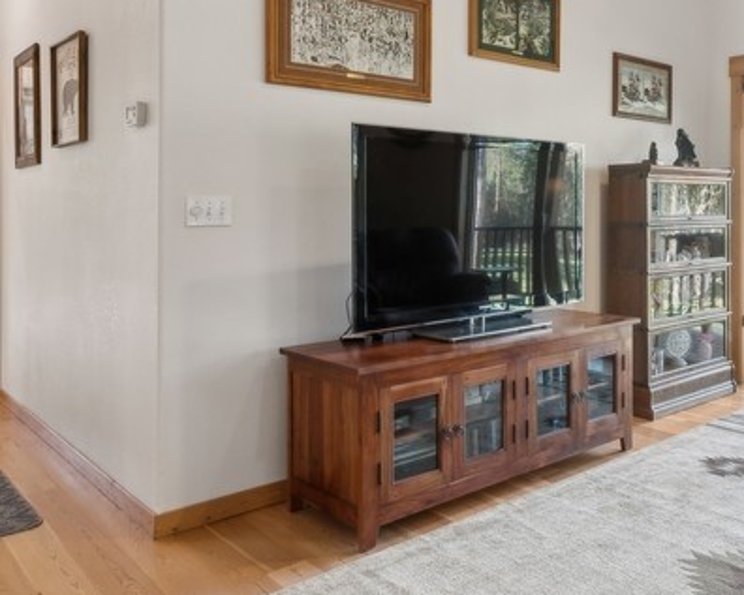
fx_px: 705
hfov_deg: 52.7
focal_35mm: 32
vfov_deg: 45.0
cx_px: 575
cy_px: 190
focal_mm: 10
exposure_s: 1/25
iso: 200
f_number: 6.3
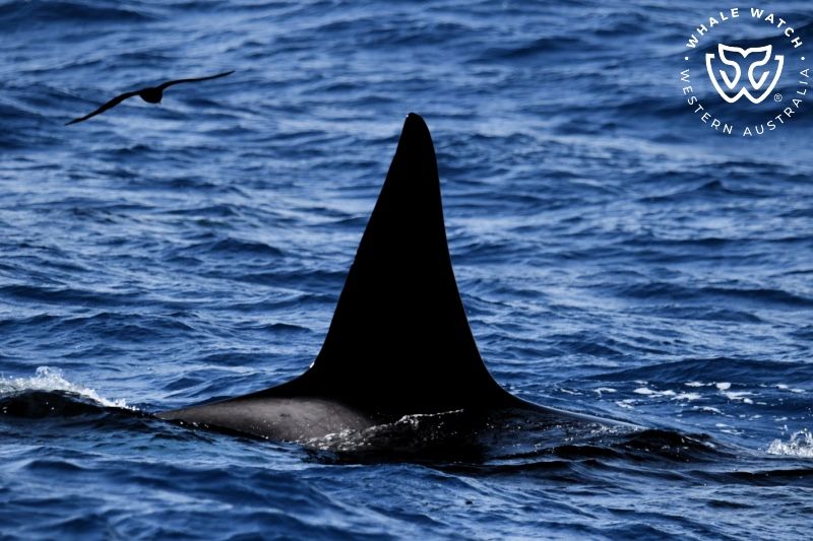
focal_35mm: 420
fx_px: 9482
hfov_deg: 4.9
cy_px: 270
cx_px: 406
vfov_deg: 3.3
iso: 1400
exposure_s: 1/8000
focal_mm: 420
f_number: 6
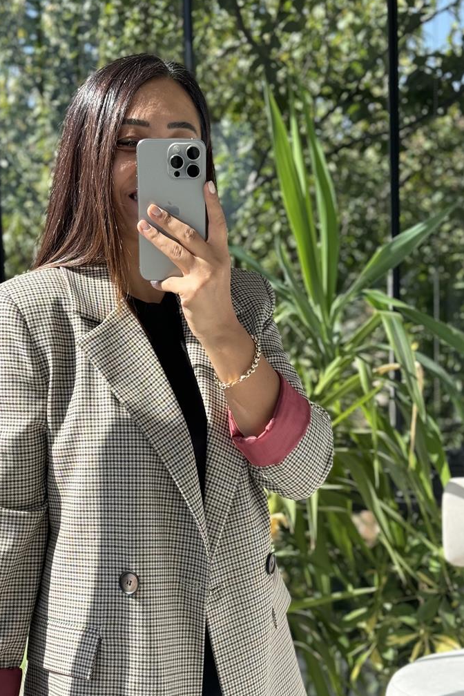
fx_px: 1276
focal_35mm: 66
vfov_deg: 30.3
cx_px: 209
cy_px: 452
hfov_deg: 20.6
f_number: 1.78
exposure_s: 1/409
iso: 64
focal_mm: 6.76
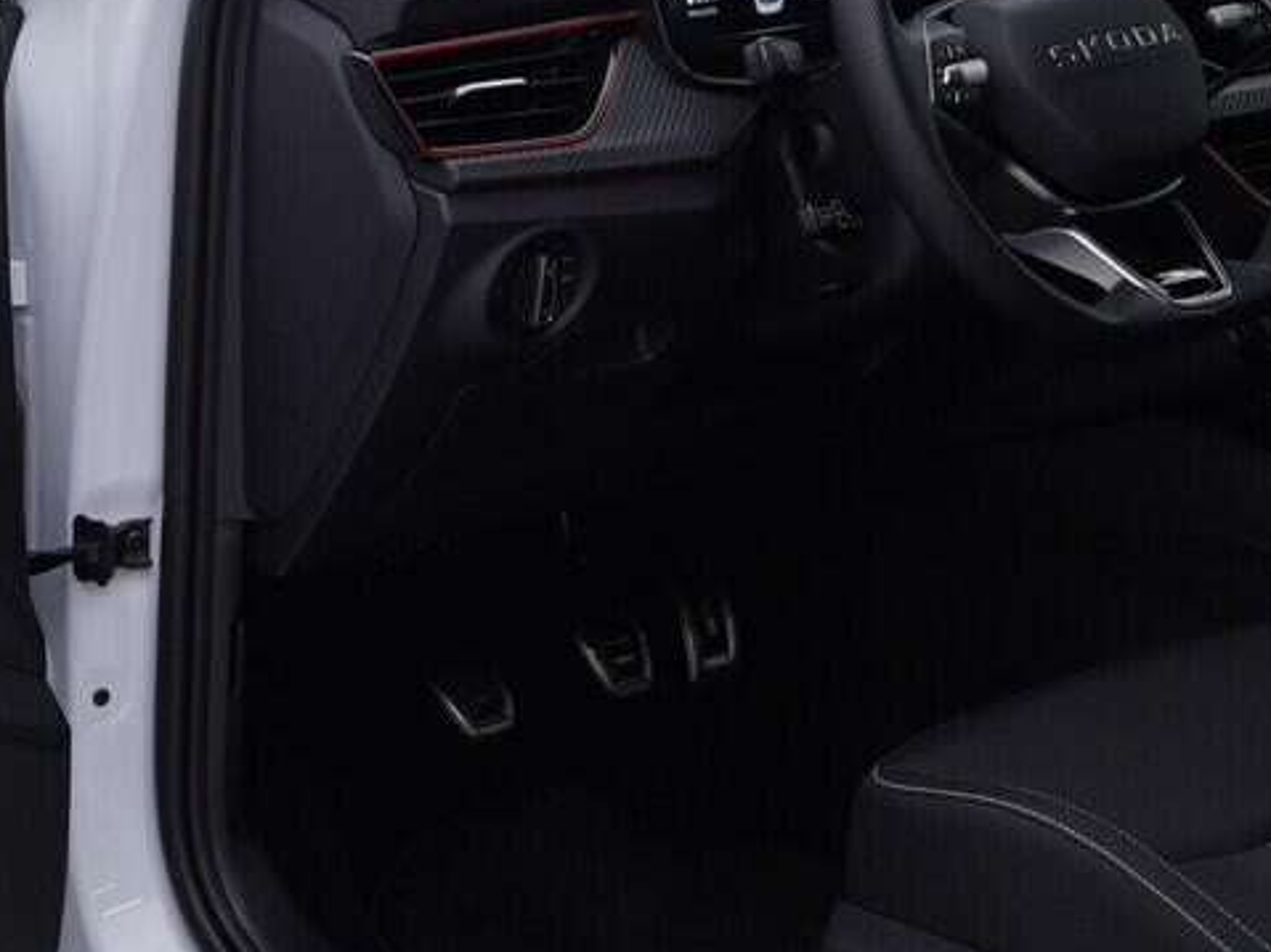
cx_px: 204
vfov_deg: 14.2
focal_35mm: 104
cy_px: 257
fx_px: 3818
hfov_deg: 18.7
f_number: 4
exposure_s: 1/80
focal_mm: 24
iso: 125
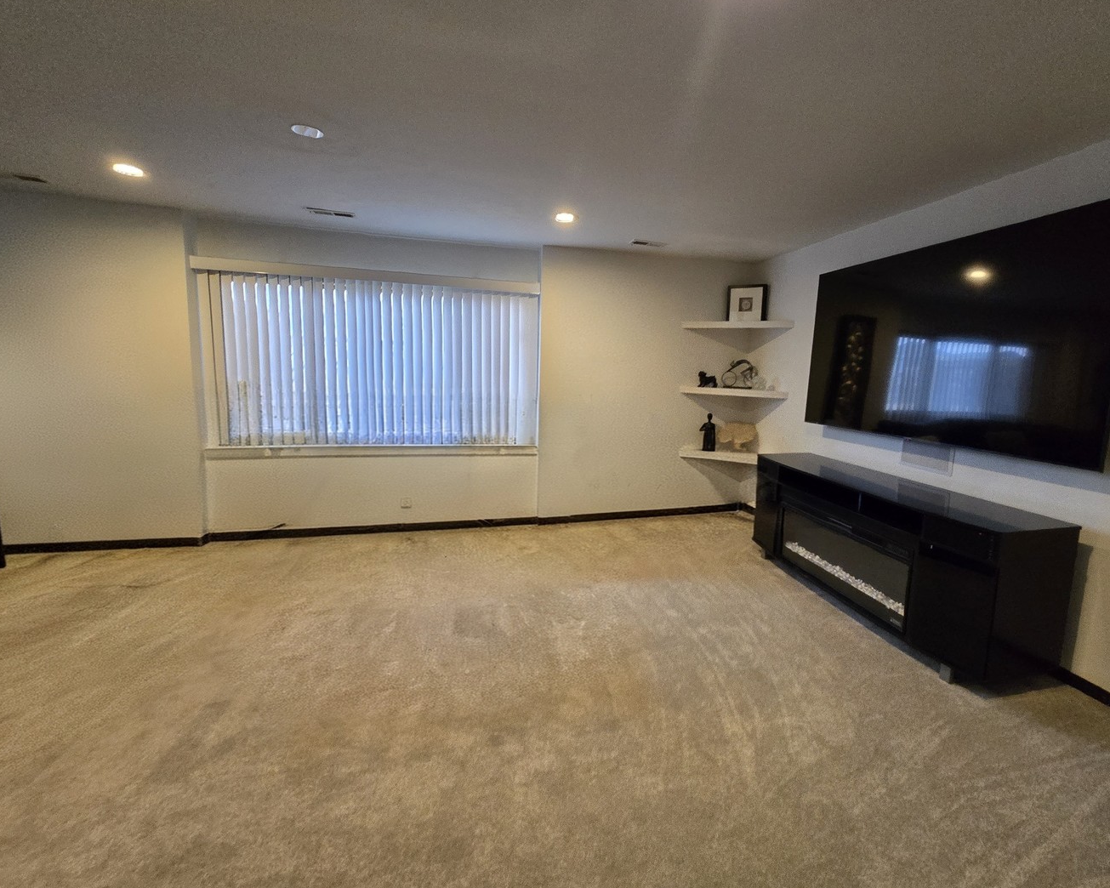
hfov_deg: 100.4
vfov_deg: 88.0
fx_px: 460
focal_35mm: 14
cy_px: 448
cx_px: 606
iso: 800
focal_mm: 2.2
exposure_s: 1/60
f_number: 2.2
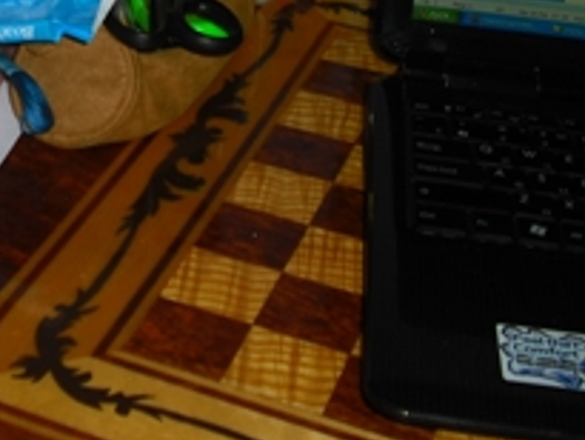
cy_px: -9
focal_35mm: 83
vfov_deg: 17.4
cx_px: 14
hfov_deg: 22.7
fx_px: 1403
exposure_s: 1/60
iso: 64
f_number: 2.8
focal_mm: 6.2
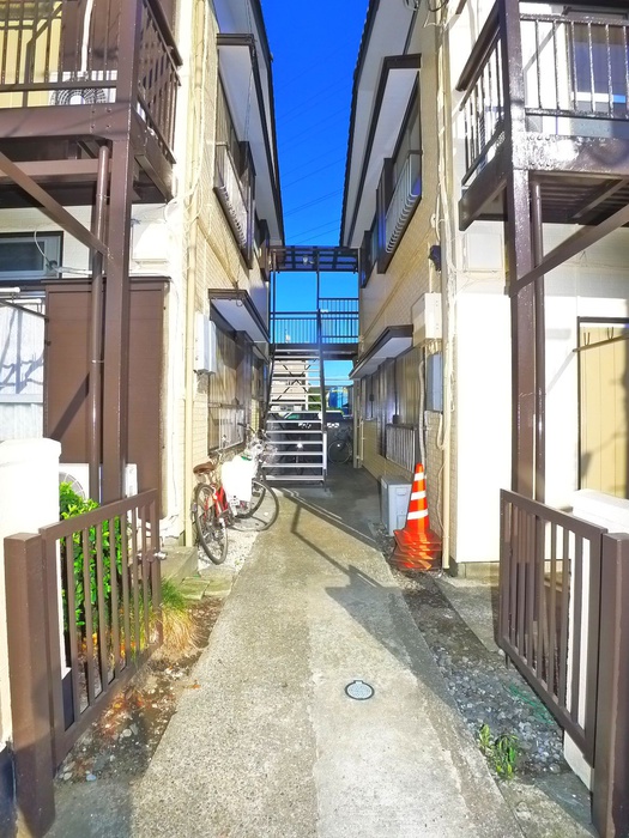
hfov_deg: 56.8
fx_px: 581
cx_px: 314
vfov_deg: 71.6
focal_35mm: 24
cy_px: 419
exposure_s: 1/800
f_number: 4
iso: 400
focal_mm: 5.1
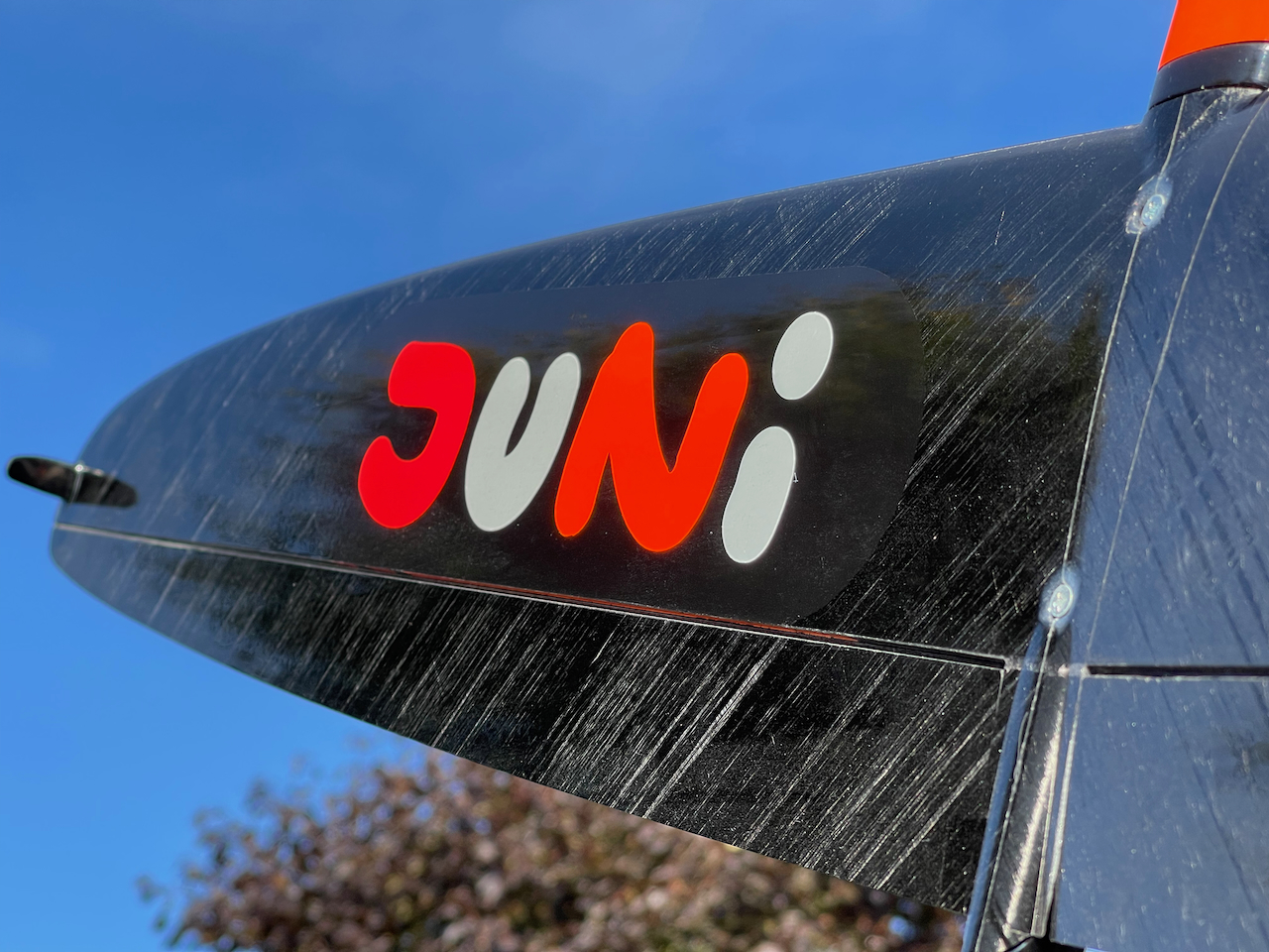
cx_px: 634
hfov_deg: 30.3
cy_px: 476
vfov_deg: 22.9
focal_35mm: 64
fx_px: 2346
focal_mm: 7.5
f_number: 2.2
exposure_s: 1/473
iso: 20
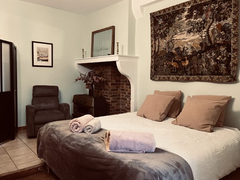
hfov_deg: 65.3
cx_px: 122
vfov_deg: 51.4
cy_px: 89
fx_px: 187
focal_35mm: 27
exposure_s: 1/50
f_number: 1.6
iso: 400
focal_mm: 5.1
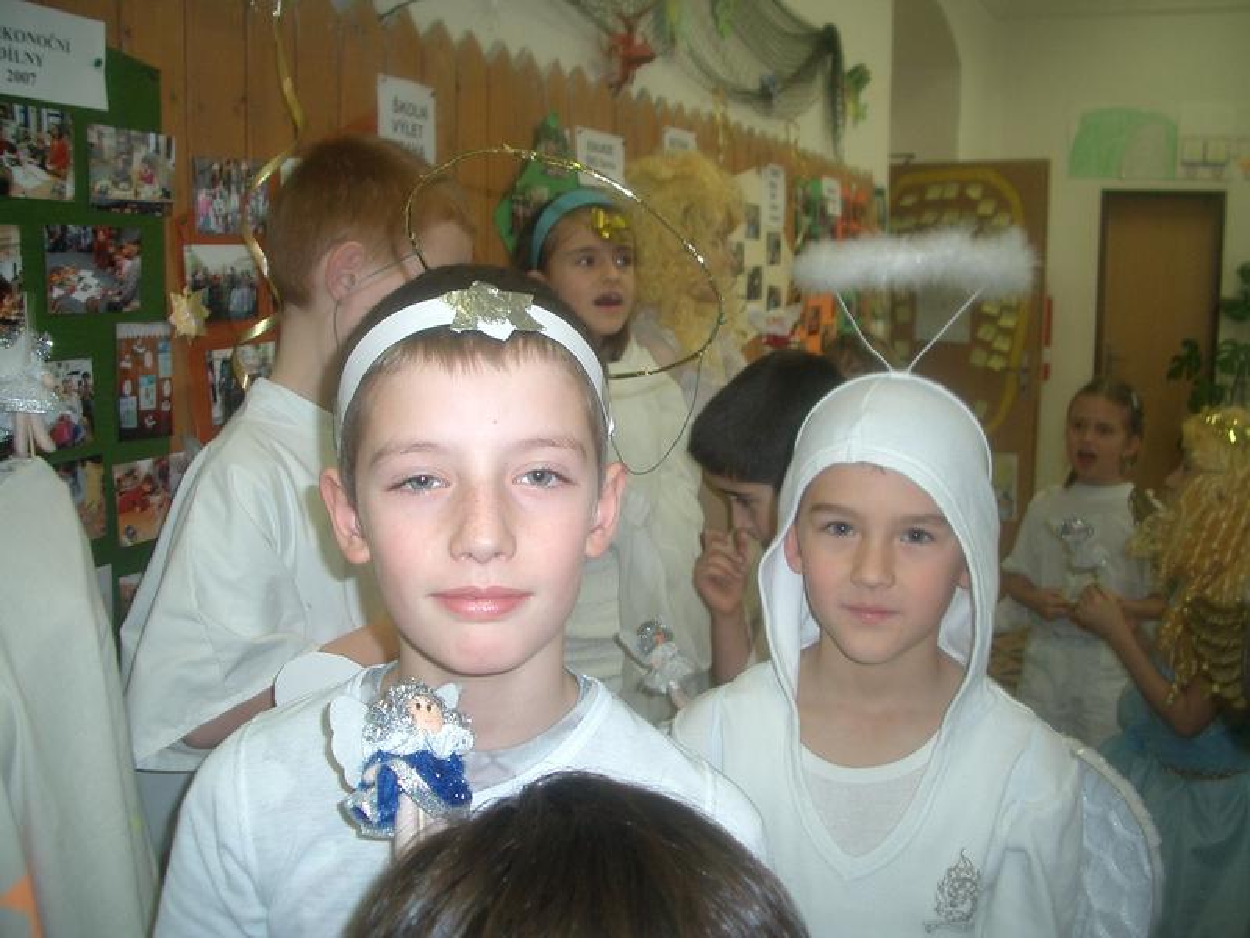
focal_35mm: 35
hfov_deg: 52.6
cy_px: 469
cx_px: 625
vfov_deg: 40.7
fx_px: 1264
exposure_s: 1/40
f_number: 2.6
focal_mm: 5.8
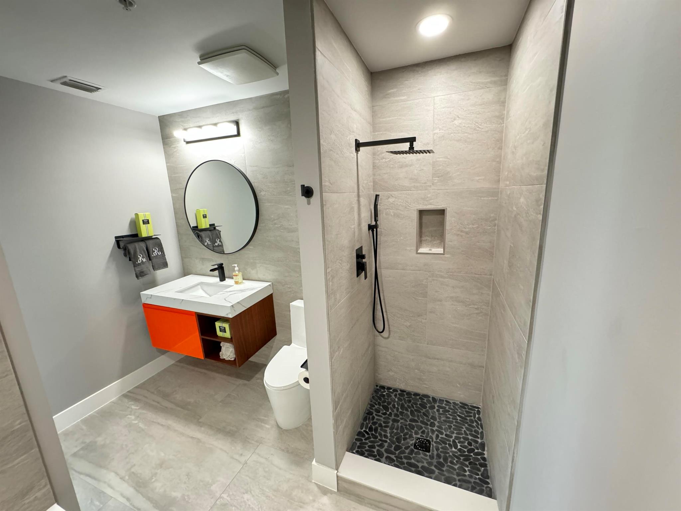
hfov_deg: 102.1
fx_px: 275
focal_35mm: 14
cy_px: 256
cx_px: 340
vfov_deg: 85.7
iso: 1000
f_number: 2.2
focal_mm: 2.22
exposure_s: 1/60
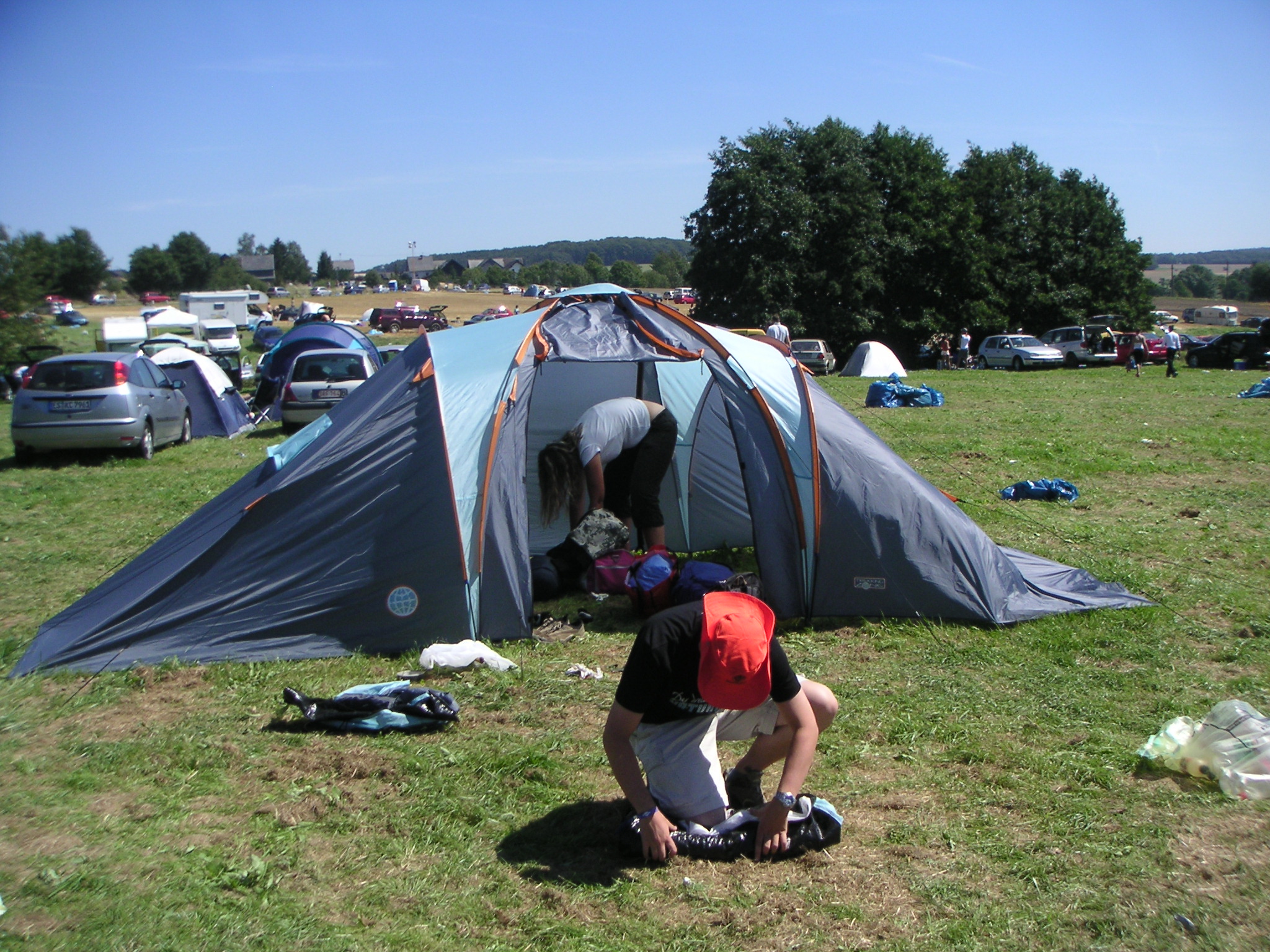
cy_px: 476
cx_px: 635
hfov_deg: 49.0
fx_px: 1394
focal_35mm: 38
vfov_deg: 37.7
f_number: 6.7
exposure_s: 1/180
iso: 50
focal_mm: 6
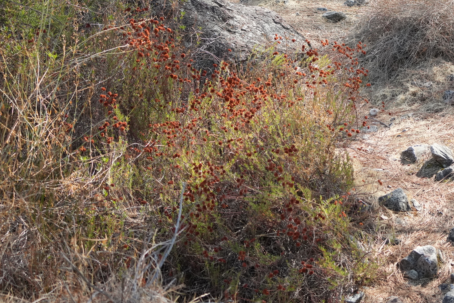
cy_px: 72
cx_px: 416
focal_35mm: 97
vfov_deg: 14.0
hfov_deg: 20.6
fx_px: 1223
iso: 1250
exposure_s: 1/1000
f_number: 4.5
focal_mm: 50
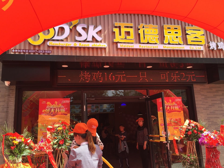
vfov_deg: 46.8
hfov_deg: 60.0
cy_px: 85
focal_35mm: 30
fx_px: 194
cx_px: 113
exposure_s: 1/573
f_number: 2.2
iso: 32
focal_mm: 4.15
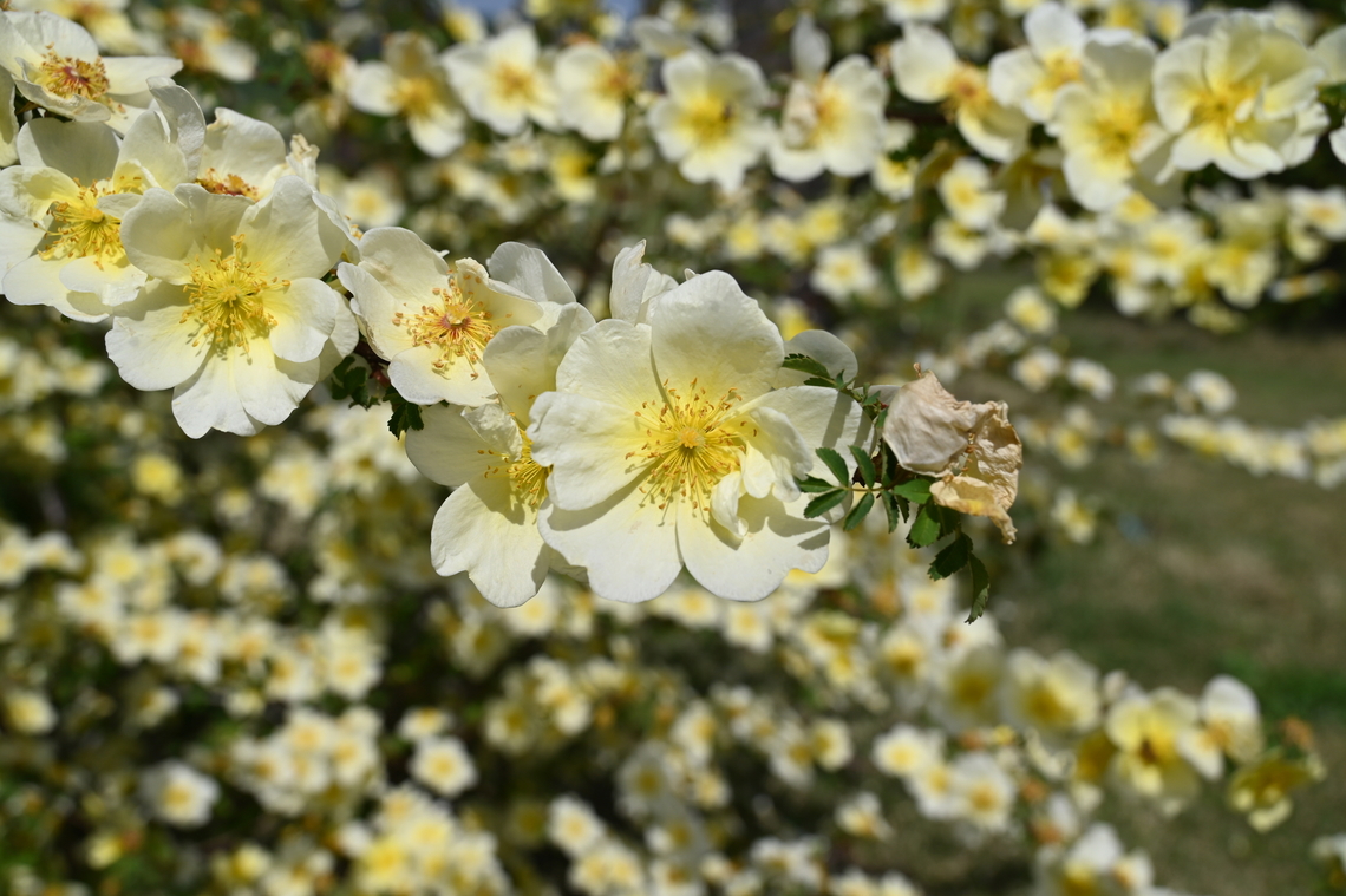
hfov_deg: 55.8
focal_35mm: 34
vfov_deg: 38.9
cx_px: 673
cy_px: 448
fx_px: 1271
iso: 100
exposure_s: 1/640
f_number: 9
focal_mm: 34
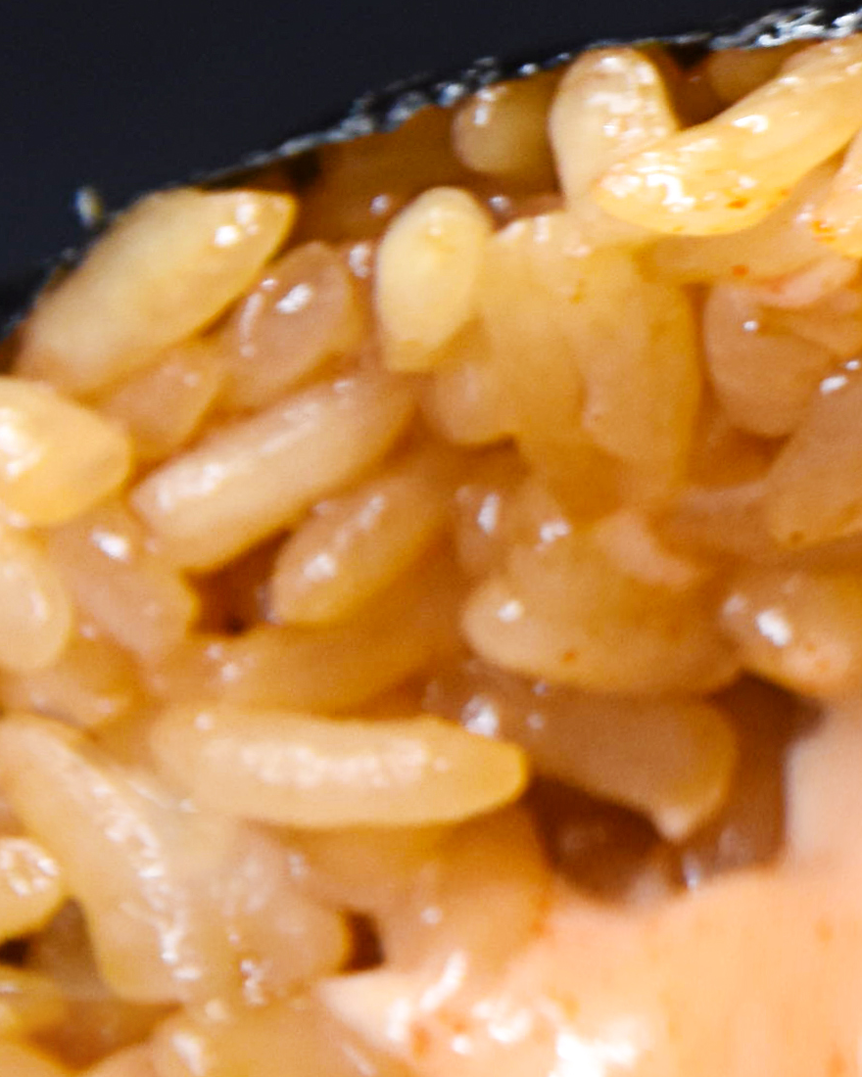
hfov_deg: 2.1
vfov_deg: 2.7
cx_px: 2056
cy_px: 451
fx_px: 23266
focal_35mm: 730
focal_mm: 95
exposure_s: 1/100
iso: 800
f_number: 11
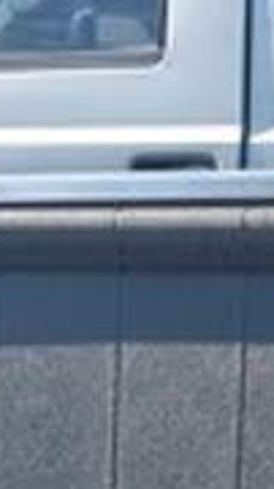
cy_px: 925
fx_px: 1656
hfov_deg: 9.4
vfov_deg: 14.4
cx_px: 269
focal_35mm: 128
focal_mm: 4.3
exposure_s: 1/491
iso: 50
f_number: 2.4
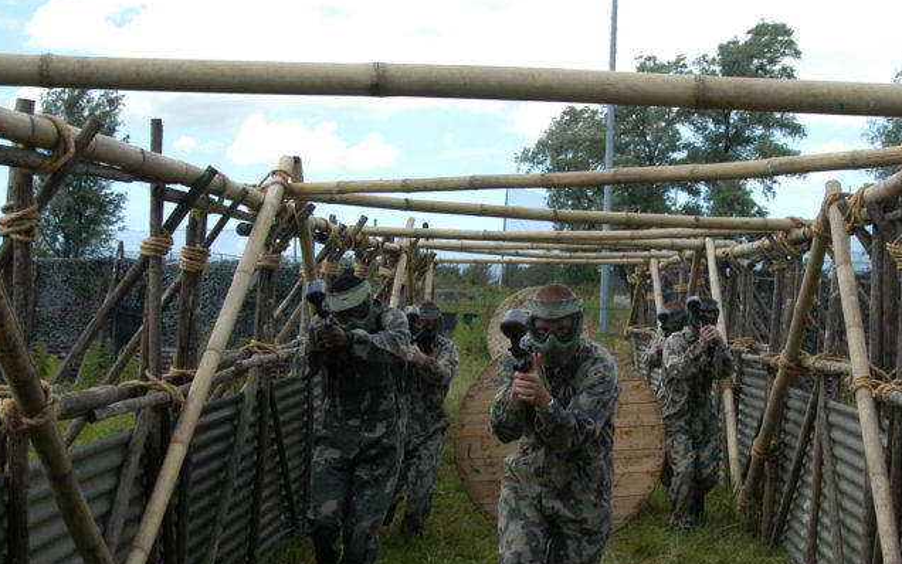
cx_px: 550
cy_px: 338
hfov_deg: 34.4
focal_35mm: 59
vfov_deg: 22.0
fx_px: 1451
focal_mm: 24
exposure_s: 1/250
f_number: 8
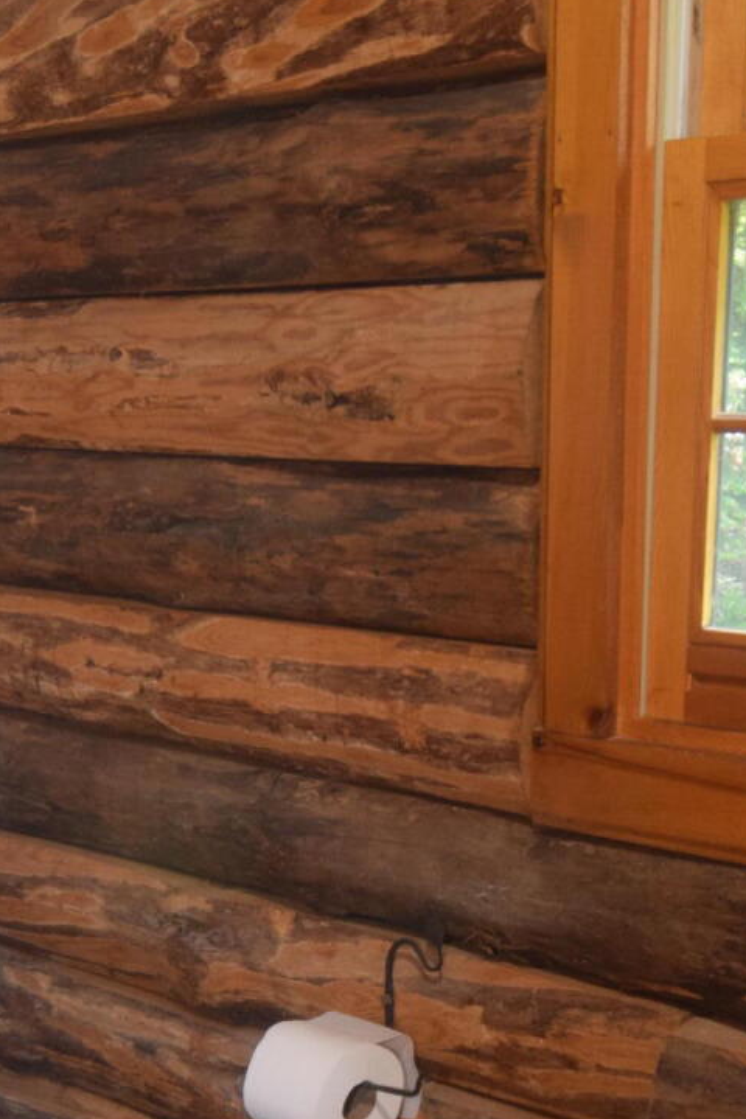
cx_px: 484
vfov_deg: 37.6
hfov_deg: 26.9
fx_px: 1554
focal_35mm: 50
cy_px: 950
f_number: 4.5
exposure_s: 1/80
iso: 800
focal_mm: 12
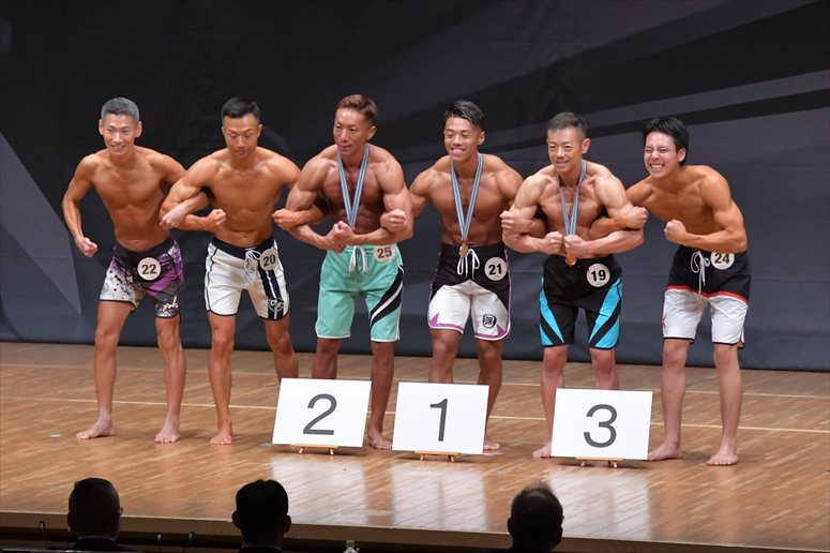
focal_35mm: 225
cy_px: 276
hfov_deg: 9.2
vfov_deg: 6.1
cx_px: 415
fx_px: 5185
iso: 6400
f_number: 5.6
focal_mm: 150
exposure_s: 1/400
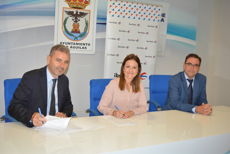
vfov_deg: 33.1
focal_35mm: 40
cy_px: 77
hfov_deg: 47.9
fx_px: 259
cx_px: 115
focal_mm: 27
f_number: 4
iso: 400
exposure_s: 1/60
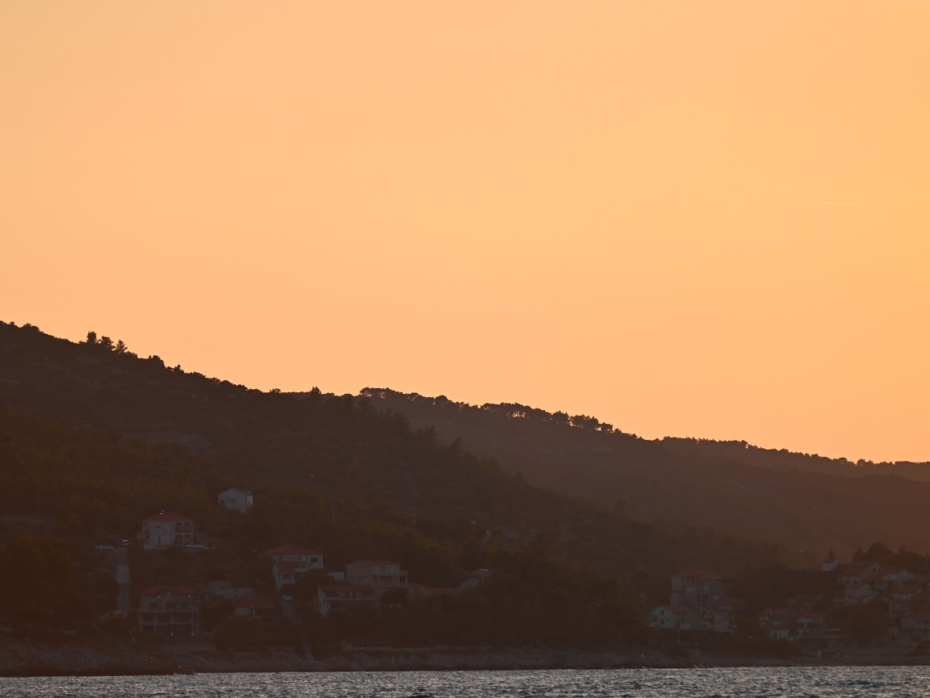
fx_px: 8760
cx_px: 450
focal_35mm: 326
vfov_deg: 4.6
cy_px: 348
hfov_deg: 6.1
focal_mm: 300
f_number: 5.6
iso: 400
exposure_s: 1/1000
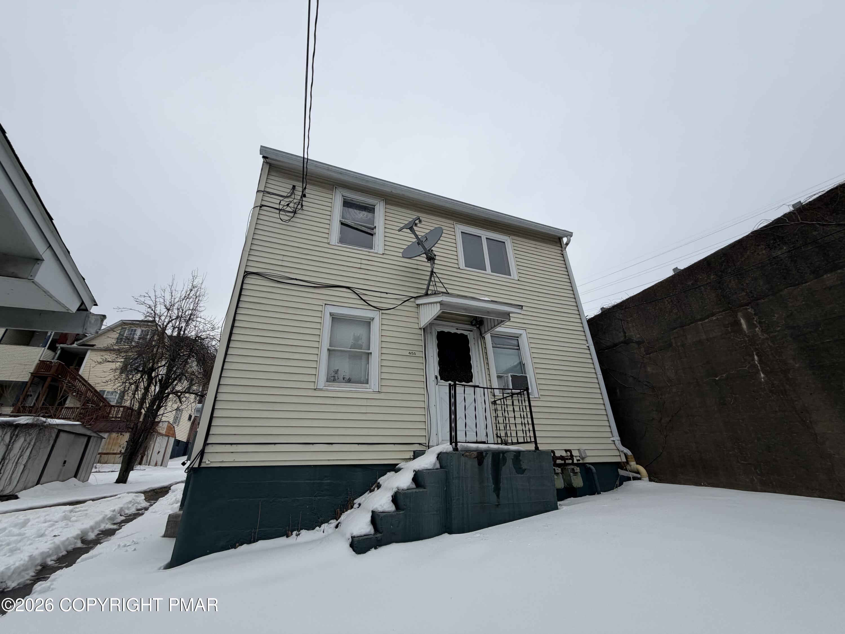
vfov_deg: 85.7
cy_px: 317
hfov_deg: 102.1
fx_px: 342
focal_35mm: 14
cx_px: 422
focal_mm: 2.22
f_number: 2.2
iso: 64
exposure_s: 1/458
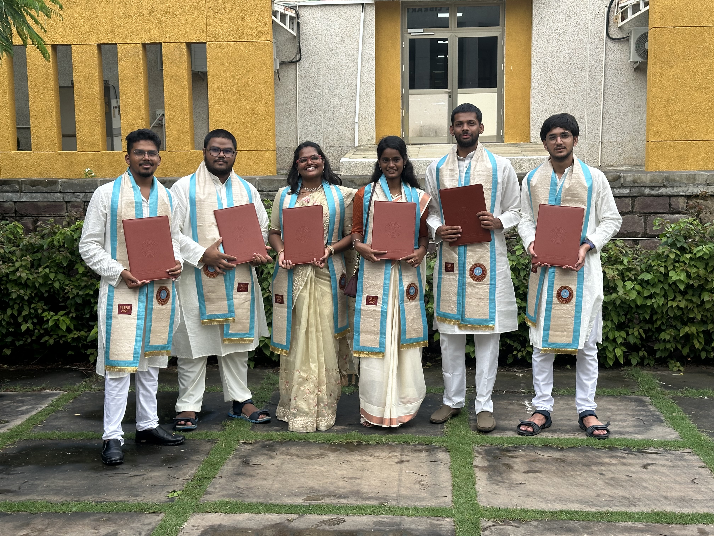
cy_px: 268
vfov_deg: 30.3
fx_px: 990
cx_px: 357
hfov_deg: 39.7
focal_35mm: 48
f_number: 1.78
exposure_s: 1/816
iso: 64
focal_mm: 6.86
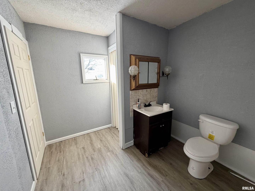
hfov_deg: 102.1
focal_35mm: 14
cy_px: 96
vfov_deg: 85.7
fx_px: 103
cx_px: 128
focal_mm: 2.22
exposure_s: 1/121
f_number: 2.2
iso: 160
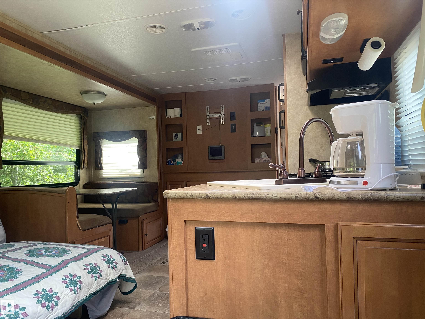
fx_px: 319
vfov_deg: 53.1
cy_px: 160
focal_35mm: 26
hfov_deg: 67.3
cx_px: 212
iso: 125
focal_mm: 4.25
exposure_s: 1/60
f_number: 1.8
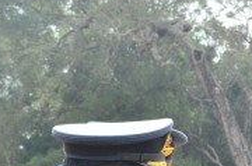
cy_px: 211
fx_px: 1676
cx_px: 273
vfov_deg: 5.7
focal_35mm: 240
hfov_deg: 8.5
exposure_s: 1/125
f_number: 11
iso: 320
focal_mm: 48
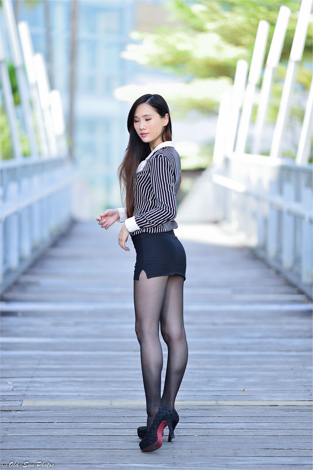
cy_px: 235
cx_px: 156
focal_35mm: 105
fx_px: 1369
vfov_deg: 19.5
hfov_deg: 13.0
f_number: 1.4
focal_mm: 105
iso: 100
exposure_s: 1/640
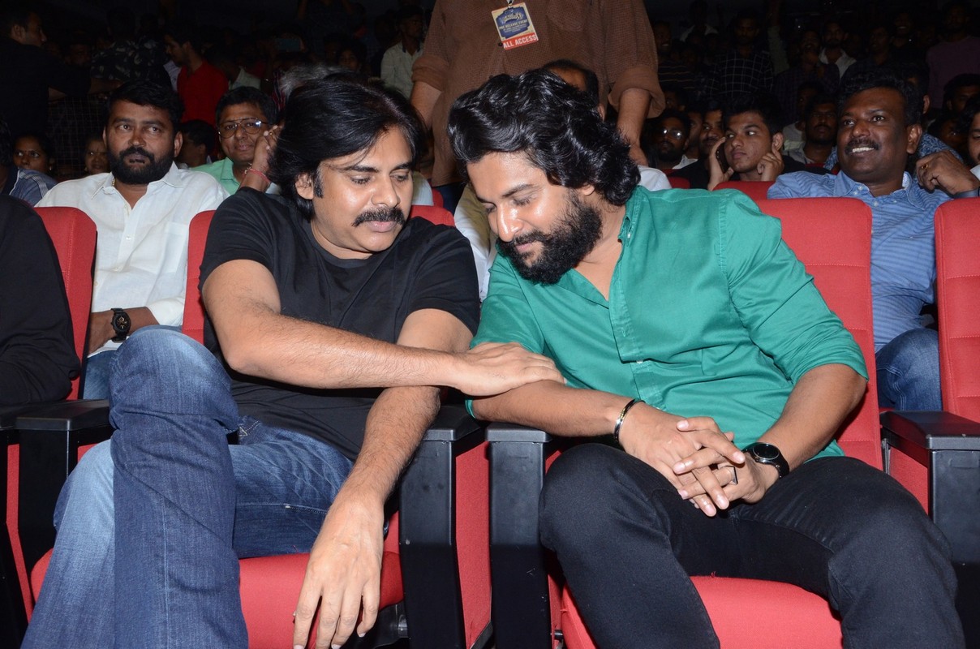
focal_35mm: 42
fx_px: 1141
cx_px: 490
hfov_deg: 46.5
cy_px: 324
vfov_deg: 31.8
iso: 1250
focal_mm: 28
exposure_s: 1/125
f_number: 13
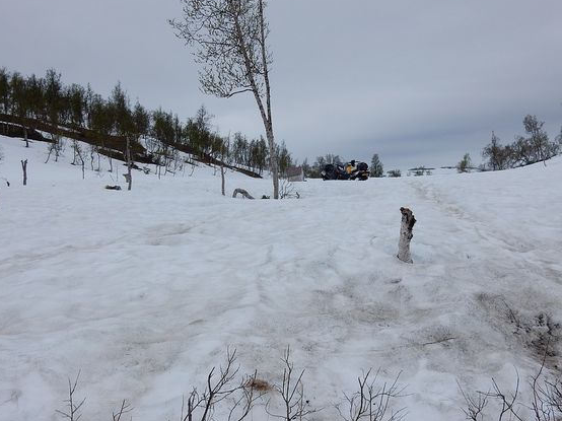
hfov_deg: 47.9
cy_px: 213
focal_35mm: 39
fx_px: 633
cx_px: 298
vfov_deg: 36.8
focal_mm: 6.4
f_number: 4
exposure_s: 1/2000
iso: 125
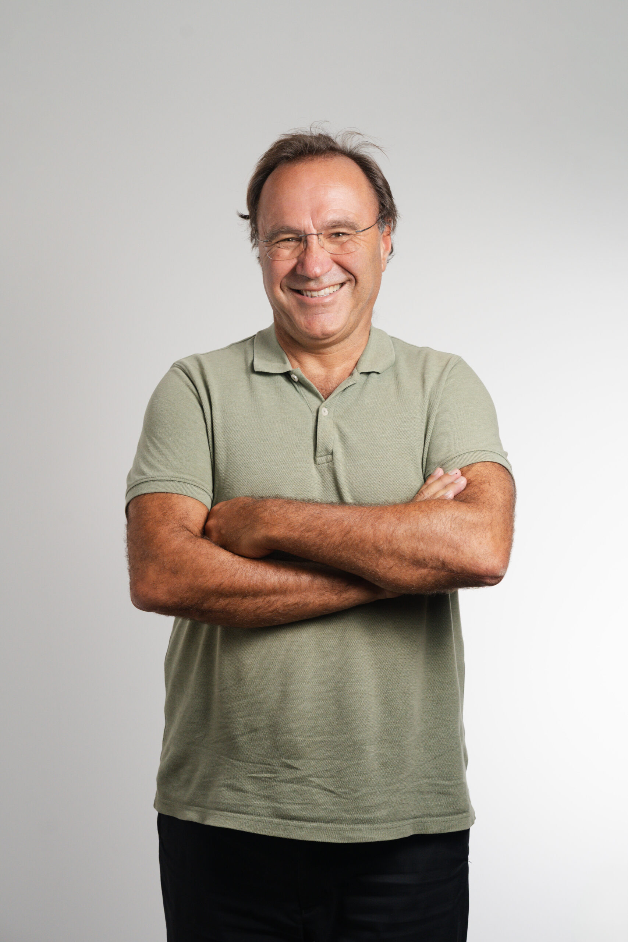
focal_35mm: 57
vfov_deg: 35.1
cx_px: 314
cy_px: 471
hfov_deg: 23.8
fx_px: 1491
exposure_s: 1/200
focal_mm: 57
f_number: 5.6
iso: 800
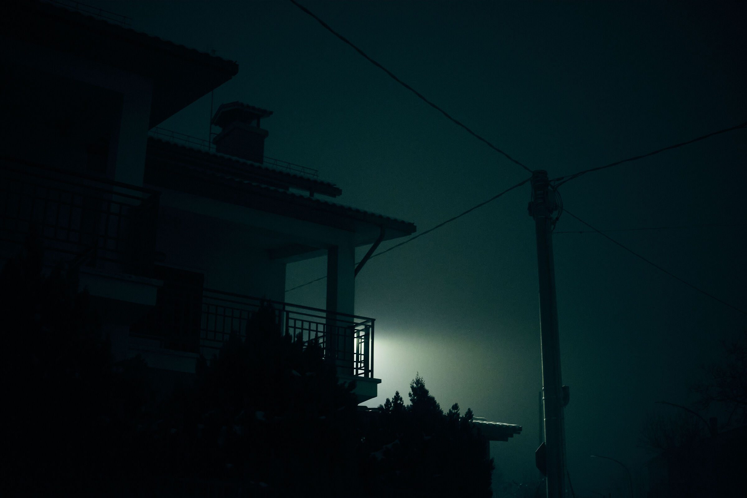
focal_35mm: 42
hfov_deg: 46.4
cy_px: 249
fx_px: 871
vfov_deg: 31.9
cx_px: 374
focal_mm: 28
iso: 6400
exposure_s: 1/15
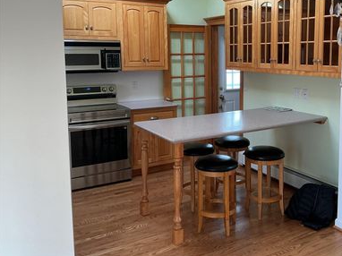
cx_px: 222
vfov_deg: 37.4
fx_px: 375
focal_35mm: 38
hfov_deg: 48.3
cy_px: 92
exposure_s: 1/60
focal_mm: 3
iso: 80
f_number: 1.8
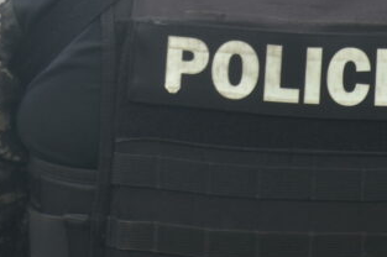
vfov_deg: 2.0
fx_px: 7388
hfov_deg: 3.0
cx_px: 31
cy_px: -88
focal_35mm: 688
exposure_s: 1/400
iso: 250
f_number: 5.6
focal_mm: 140
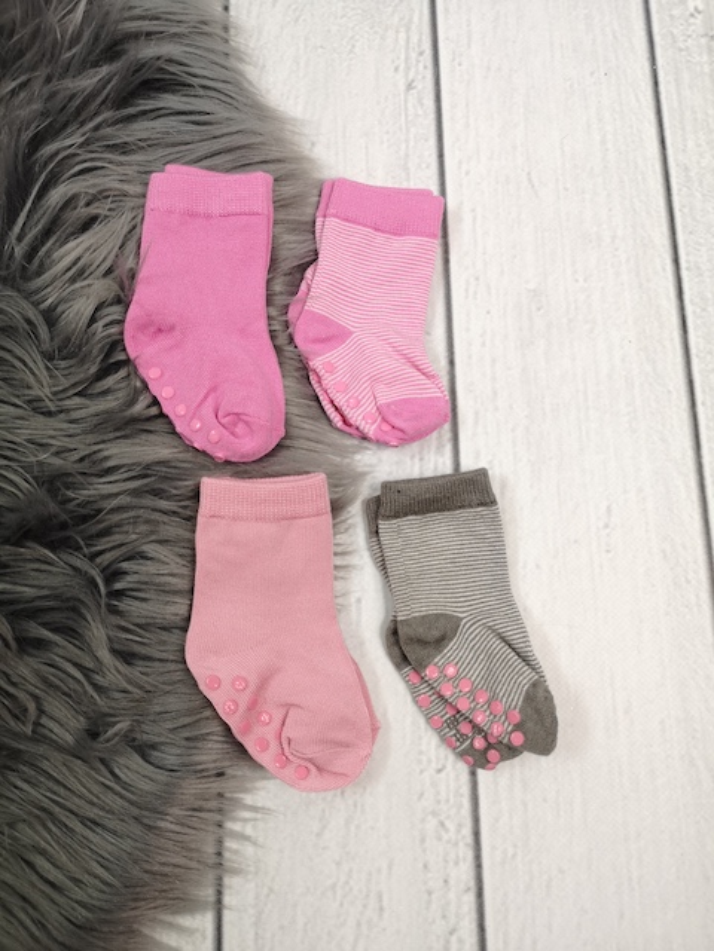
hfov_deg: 51.4
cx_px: 357
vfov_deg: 65.3
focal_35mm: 27
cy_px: 476
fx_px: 743
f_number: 1.8
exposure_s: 1/50
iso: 64
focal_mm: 5.58
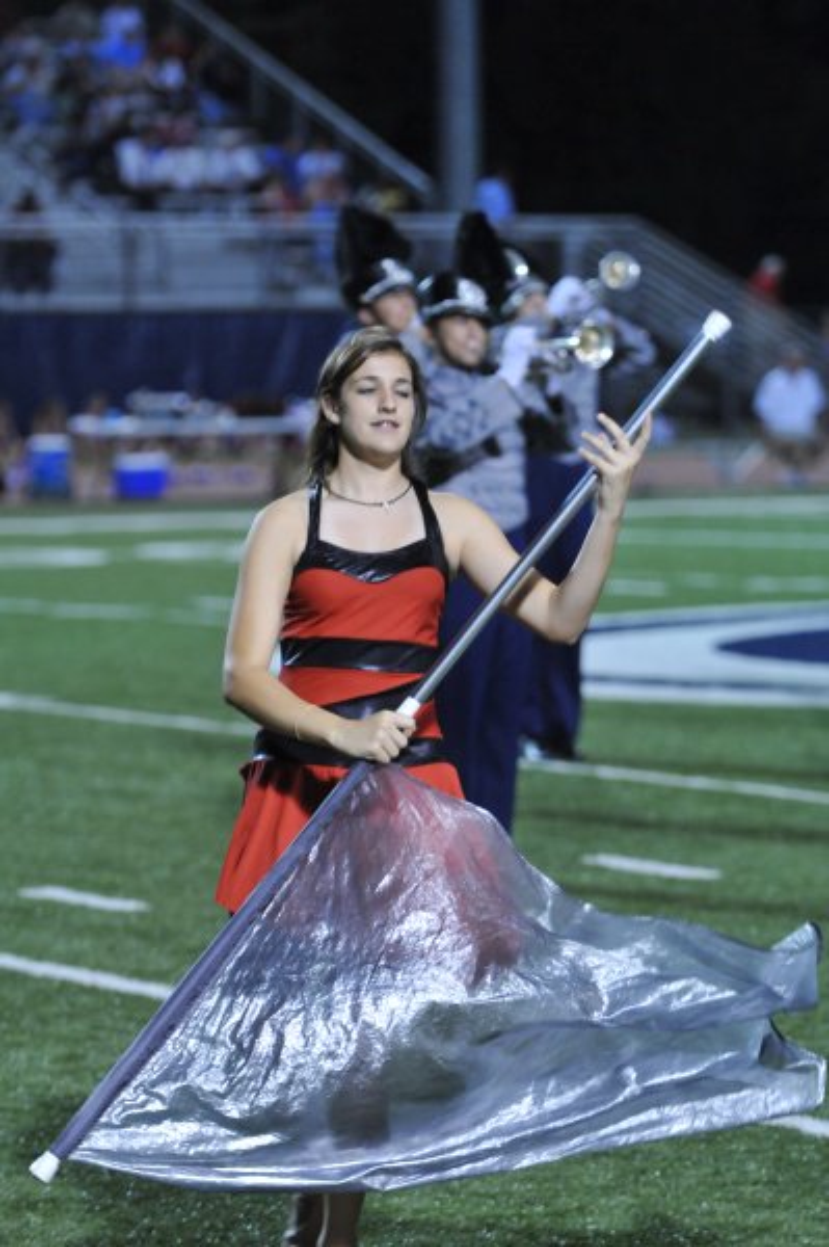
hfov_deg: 7.6
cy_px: 624
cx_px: 414
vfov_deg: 11.4
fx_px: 6228
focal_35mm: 180
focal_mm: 120
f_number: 2.8
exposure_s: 1/200
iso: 1600
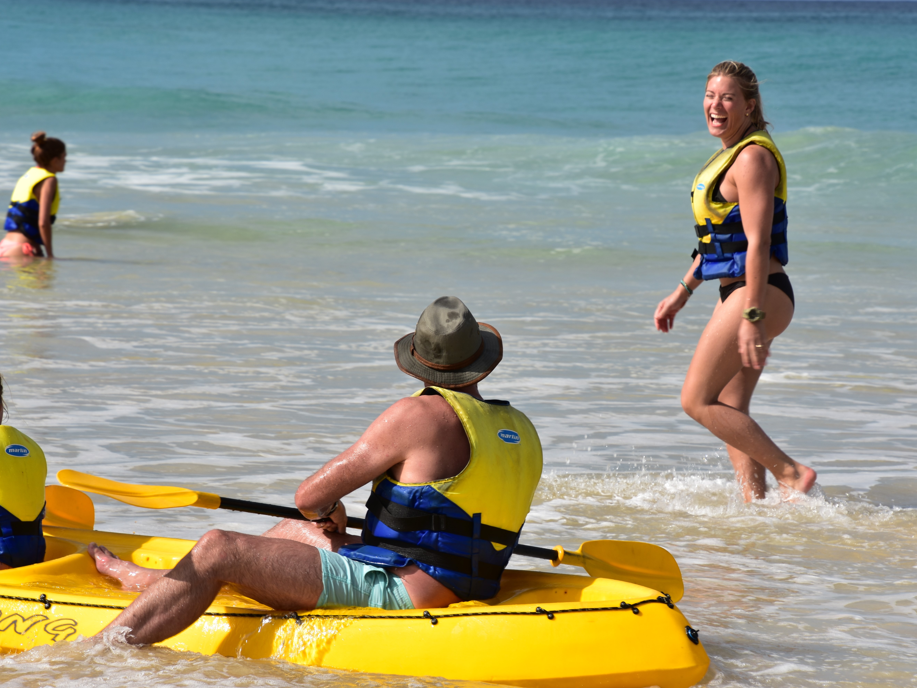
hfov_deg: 11.0
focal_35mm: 179
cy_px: 343
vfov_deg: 8.3
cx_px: 452
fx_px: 4742
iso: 100
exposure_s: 1/200
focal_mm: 110
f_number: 13
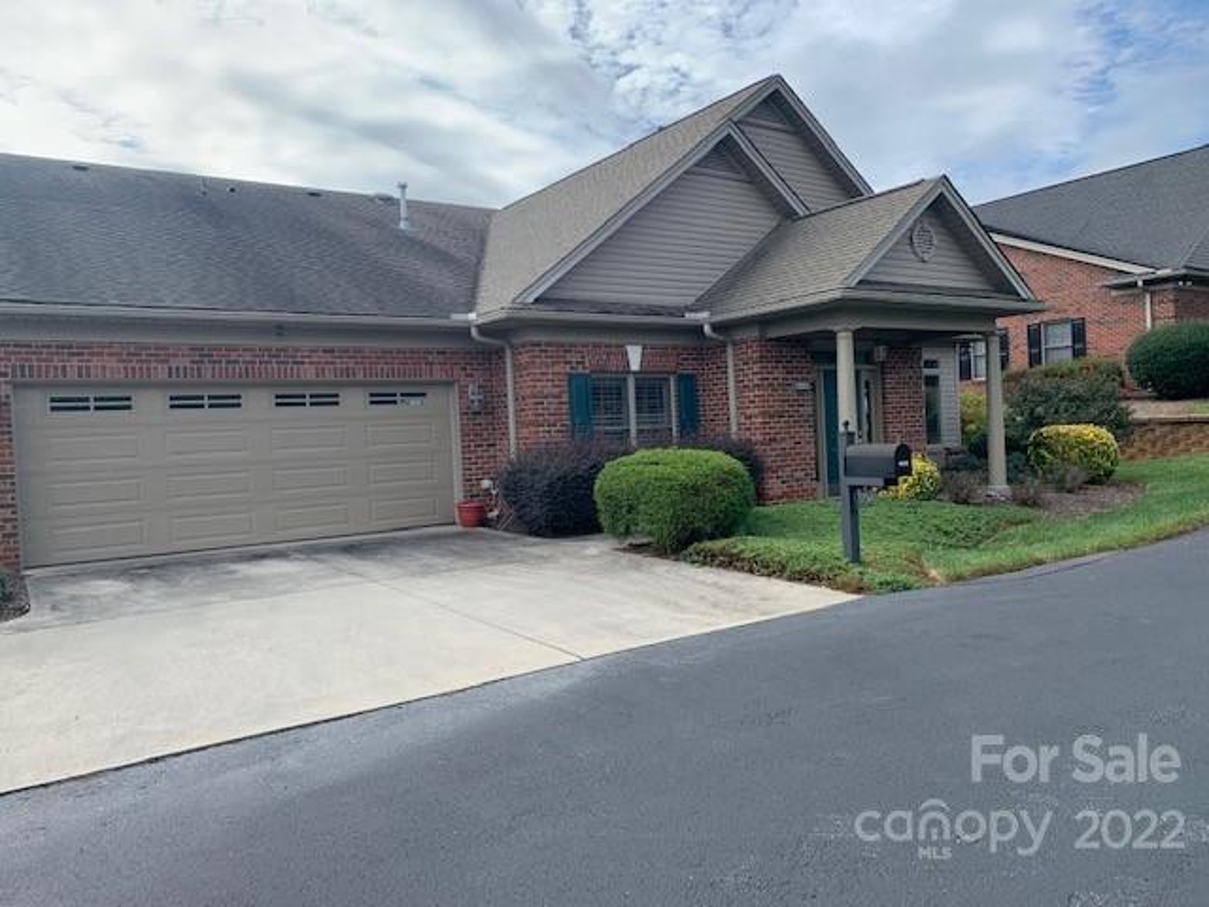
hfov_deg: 67.3
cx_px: 604
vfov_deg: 53.1
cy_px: 454
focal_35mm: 26
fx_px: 908
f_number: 1.8
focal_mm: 4.25
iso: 25
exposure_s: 1/1718
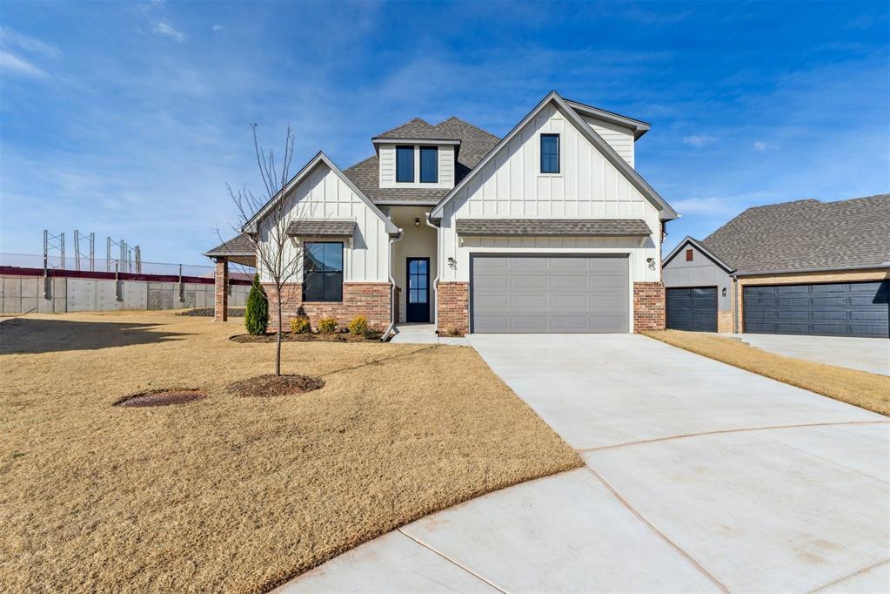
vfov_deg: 77.3
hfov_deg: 100.4
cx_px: 445
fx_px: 371
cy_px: 297
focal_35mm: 15
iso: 100
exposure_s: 1/2000
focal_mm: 10
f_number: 8
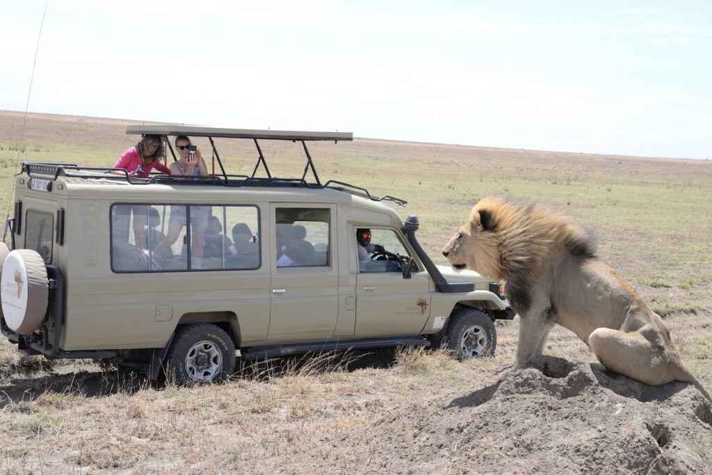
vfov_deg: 22.6
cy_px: 238
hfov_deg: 33.4
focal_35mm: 60
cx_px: 356
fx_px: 1187
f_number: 10
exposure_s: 1/1600
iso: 1250
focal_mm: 60
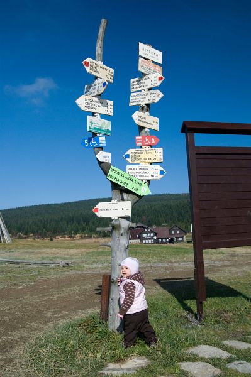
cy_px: 188
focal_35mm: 33
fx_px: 346
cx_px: 126
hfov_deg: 39.9
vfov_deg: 57.3
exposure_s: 1/640
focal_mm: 22
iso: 100
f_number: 4
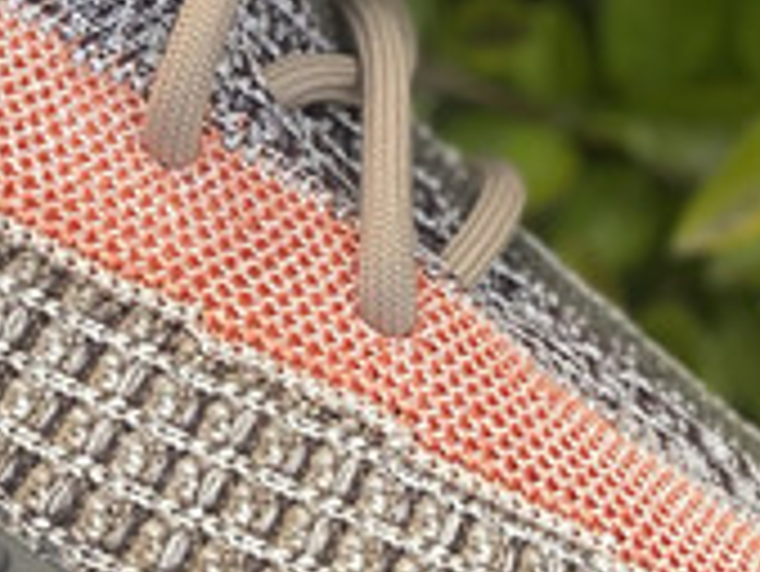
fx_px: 2505
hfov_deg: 16.9
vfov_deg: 12.9
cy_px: 56
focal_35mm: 114
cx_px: -4
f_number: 1.8
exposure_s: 1/122
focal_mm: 4.25
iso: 50
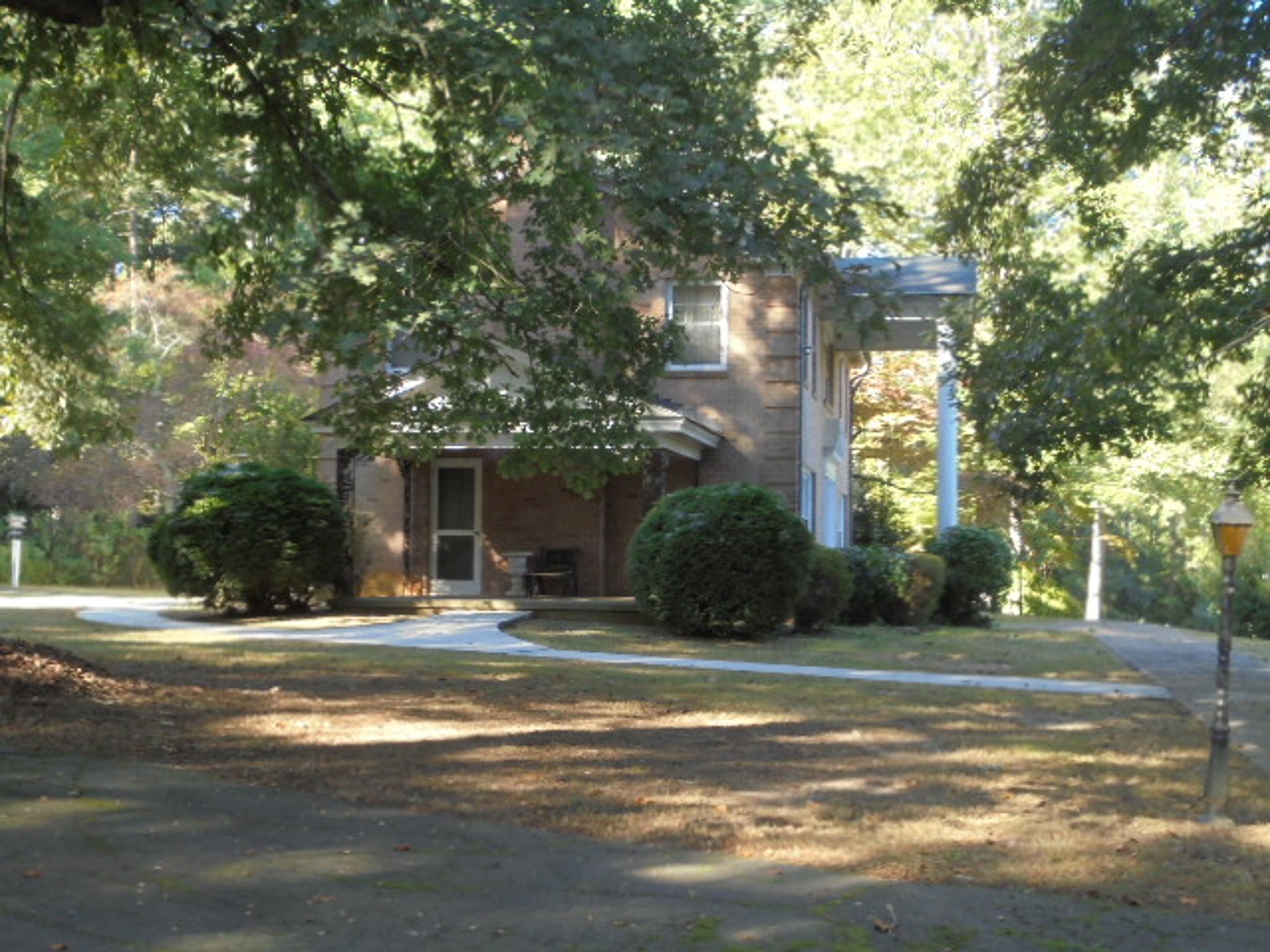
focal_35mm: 49
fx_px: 1798
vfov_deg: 29.7
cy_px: 476
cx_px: 635
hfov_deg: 38.9
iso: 200
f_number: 4.8
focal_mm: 8.9
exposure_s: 1/60
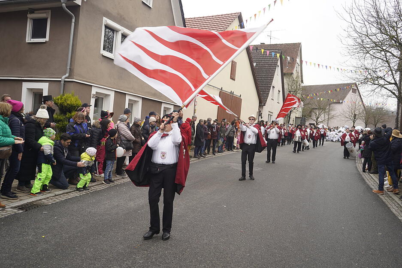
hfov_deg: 61.9
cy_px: 134
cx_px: 201
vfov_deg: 43.6
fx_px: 335
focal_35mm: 30
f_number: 4.5
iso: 100
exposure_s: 1/80
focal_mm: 30
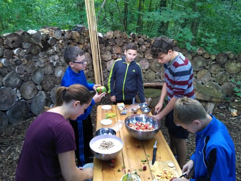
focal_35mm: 28
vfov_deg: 49.7
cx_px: 120
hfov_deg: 63.5
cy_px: 90
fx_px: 195
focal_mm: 2.96
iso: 233
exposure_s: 1/30
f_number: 2
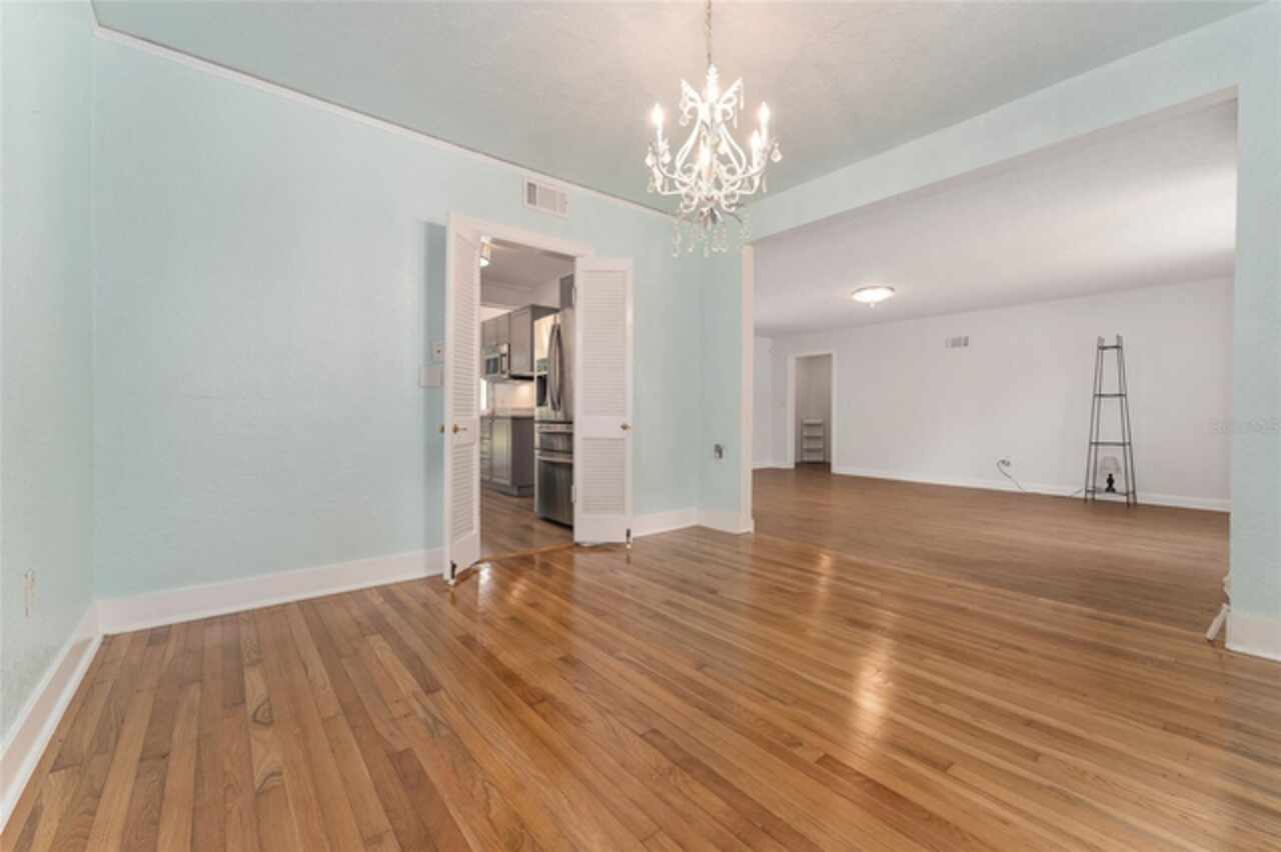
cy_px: 426
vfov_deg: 81.1
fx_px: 498
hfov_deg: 104.3
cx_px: 640
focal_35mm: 14
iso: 250
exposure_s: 1/4
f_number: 7.1
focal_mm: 14
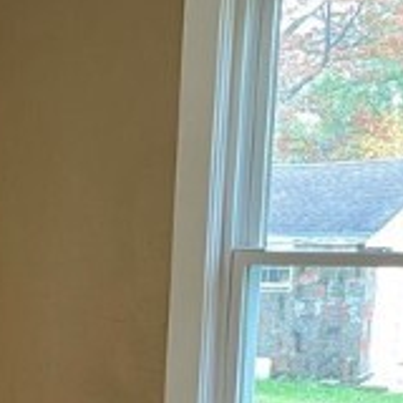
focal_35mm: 110
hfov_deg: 14.5
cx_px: -239
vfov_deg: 15.2
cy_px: 504
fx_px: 1449
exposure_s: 1/60
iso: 80
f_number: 1.6
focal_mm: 5.1
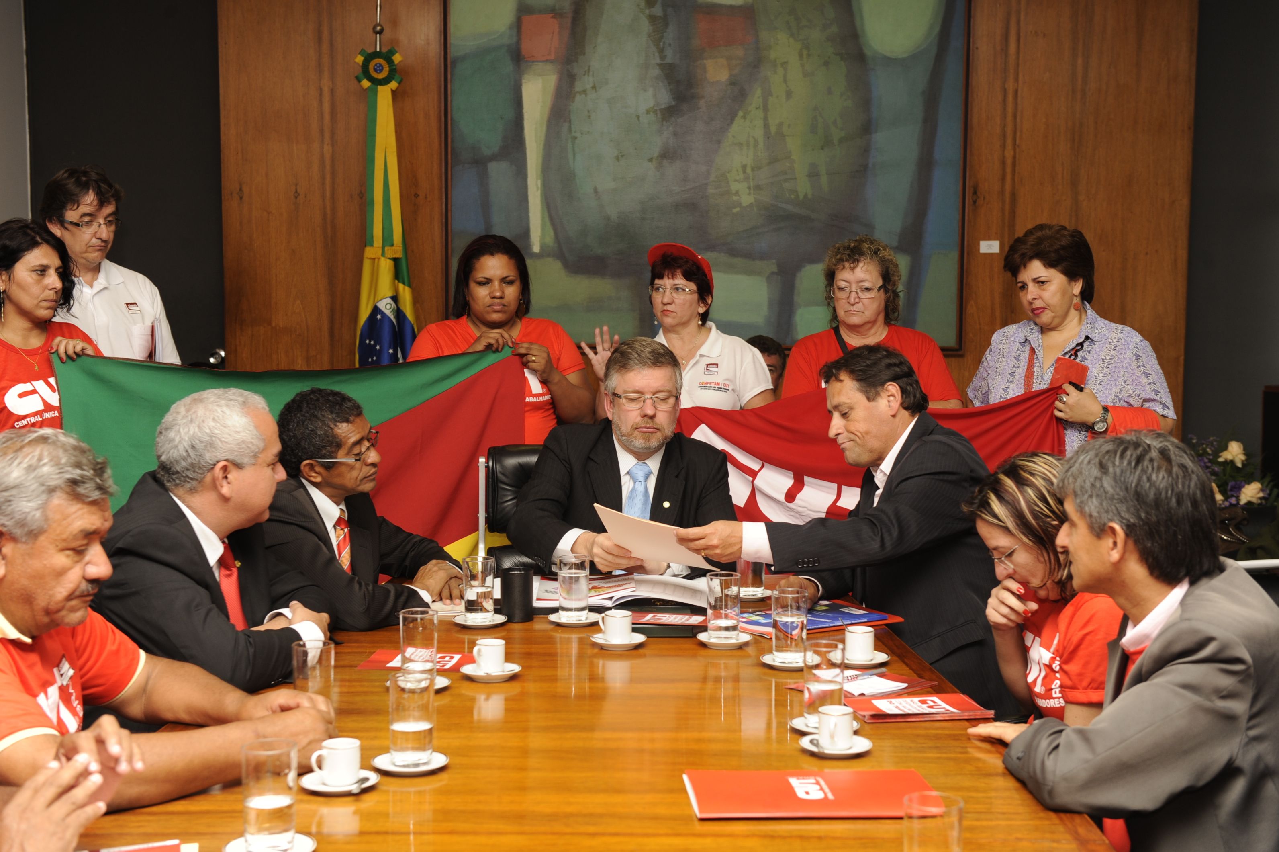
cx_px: 640
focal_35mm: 55
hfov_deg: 36.3
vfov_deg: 24.6
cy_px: 426
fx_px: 1953
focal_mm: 55
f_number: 5.6
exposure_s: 1/60
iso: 400
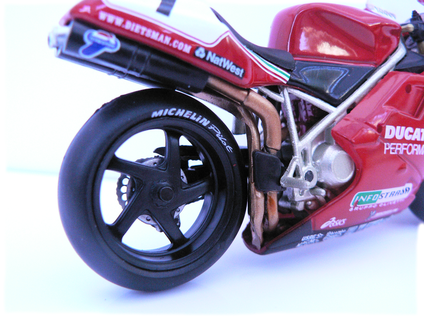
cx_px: 212
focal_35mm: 36
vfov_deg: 39.7
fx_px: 441
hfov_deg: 51.4
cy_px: 159
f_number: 3.2
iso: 400
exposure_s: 1/60
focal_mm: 6
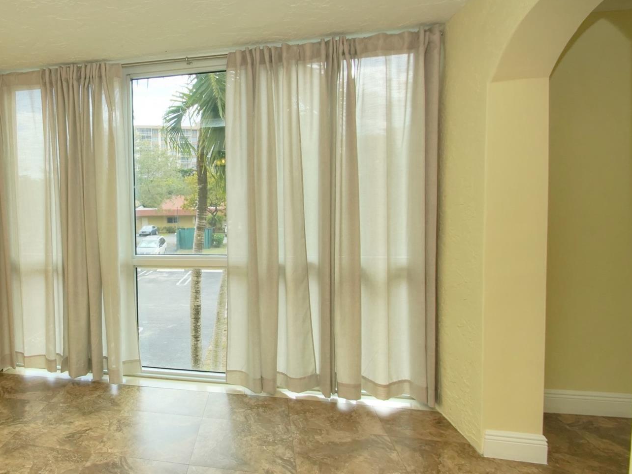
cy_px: 223
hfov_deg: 69.0
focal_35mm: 23
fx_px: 420
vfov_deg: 58.8
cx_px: 157
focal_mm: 10
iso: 500
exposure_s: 1/125
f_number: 8
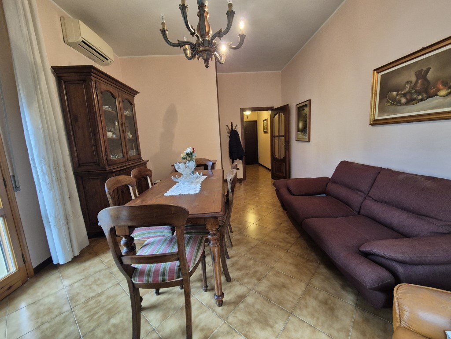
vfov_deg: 89.9
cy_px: 170
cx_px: 226
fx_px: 169
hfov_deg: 106.2
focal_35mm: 13
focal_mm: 2.2
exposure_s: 1/50
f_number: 2.2
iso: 640
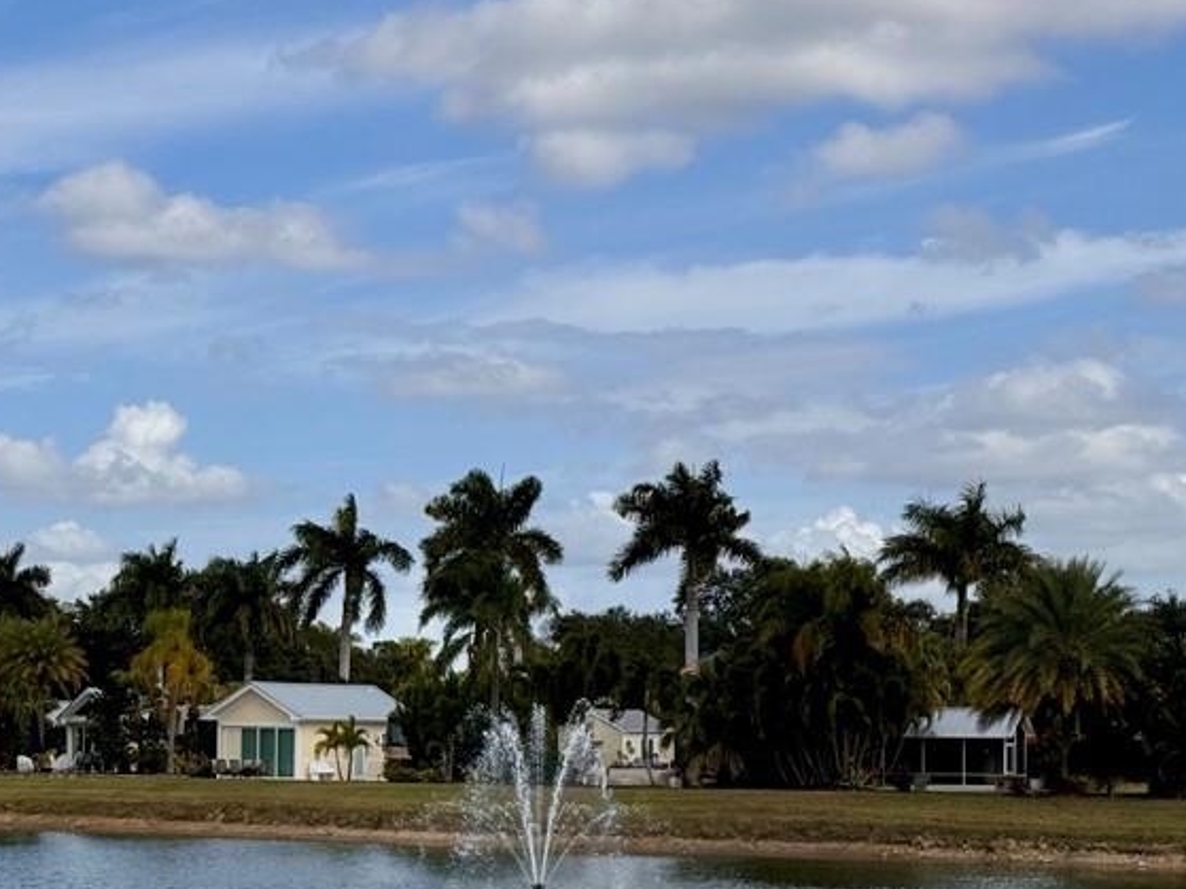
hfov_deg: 22.1
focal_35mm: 88
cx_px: 310
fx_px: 3014
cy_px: 598
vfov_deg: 16.7
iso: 64
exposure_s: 1/7092
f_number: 1.78
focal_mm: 6.76
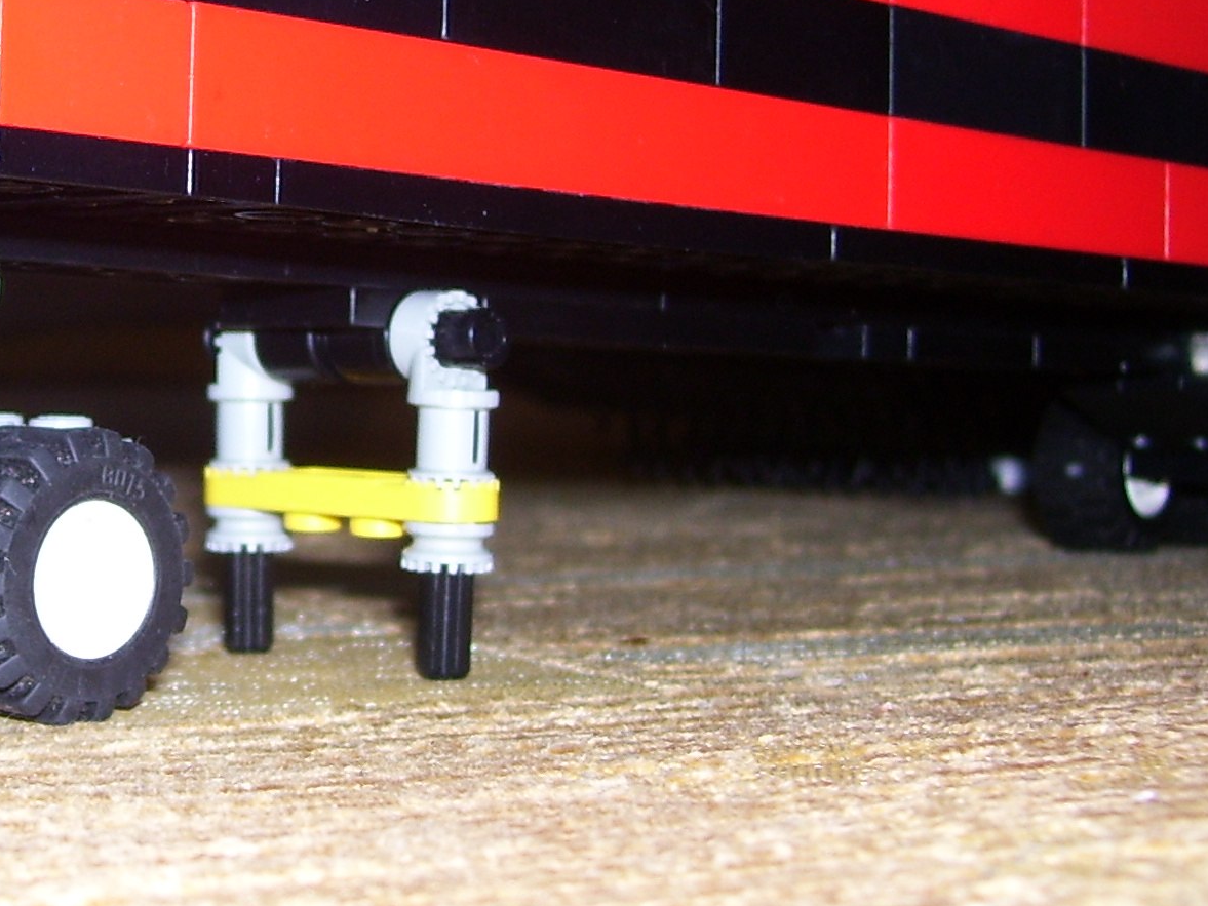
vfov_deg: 18.1
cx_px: 104
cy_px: 227
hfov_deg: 23.4
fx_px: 2827
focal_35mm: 81
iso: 80
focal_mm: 6
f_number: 2.7
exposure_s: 1/60
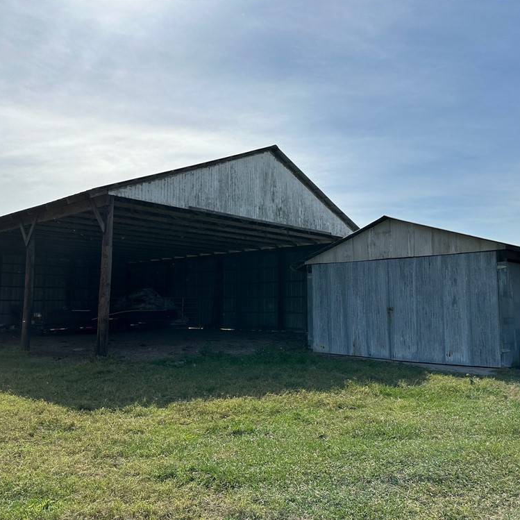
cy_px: 262
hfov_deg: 55.5
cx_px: 286
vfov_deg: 55.6
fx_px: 493
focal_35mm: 29
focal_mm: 6.86
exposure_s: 1/9709
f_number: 1.78
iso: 80
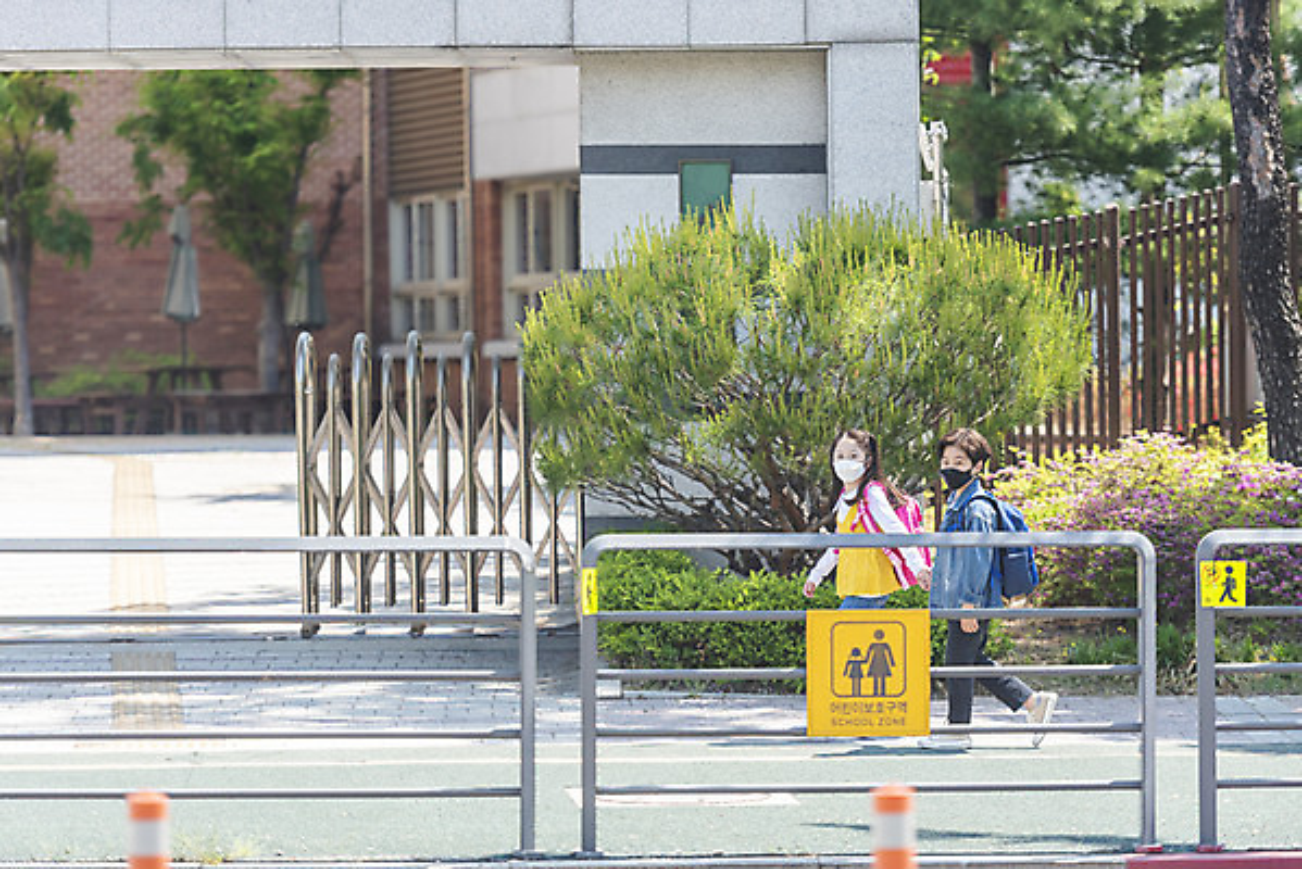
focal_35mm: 155
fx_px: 5608
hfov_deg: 13.2
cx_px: 651
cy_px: 434
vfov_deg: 8.9
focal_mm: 155
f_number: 2.8
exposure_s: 1/400
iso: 200
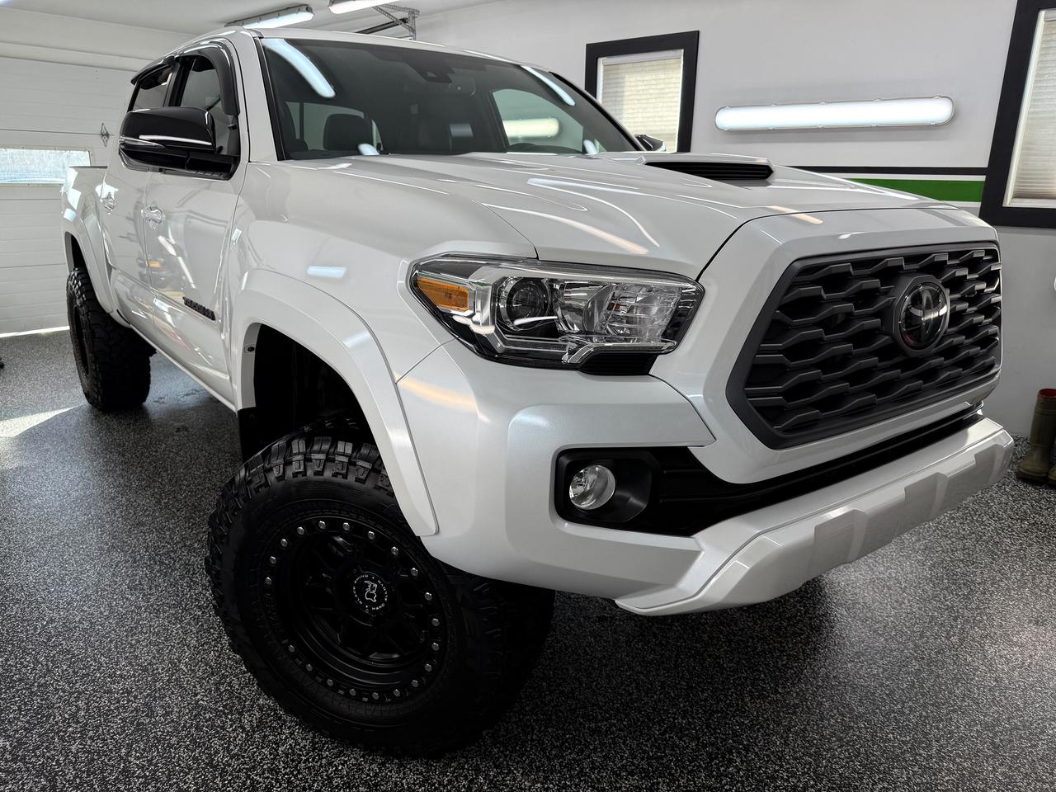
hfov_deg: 71.6
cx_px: 528
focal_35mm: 24
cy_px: 396
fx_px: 732
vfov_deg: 56.8
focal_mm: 6.76
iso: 80
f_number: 1.78
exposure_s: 1/299
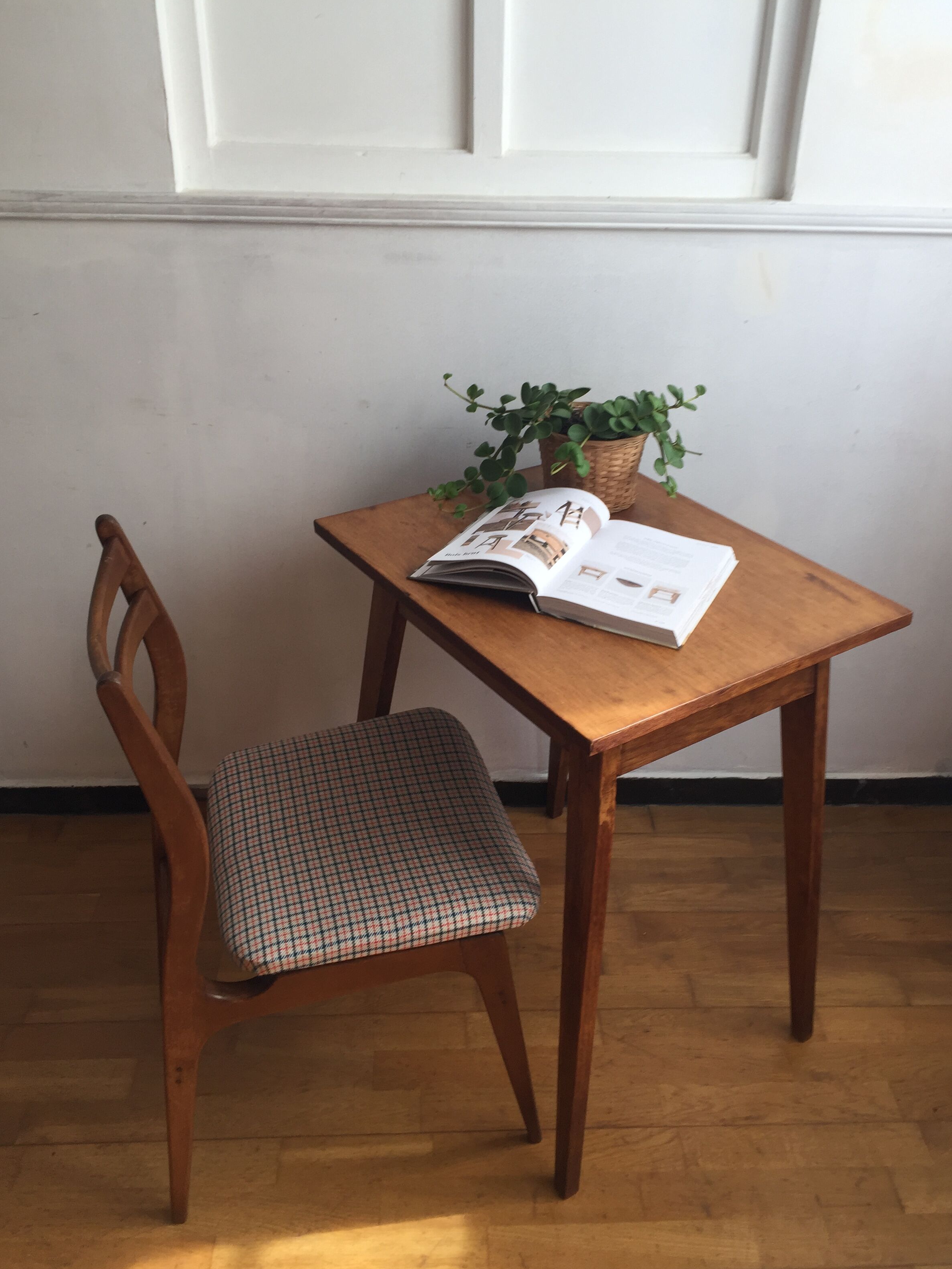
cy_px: 640
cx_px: 485
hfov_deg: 46.8
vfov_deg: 60.0
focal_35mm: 30
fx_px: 1100
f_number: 2.2
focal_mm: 4.15
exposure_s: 1/100
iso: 32
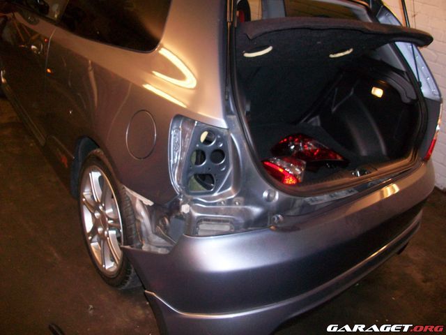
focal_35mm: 32
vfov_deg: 44.2
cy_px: 168
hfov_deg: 56.8
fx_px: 412
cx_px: 223
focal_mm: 5.7
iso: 160
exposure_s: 1/60
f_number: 2.8
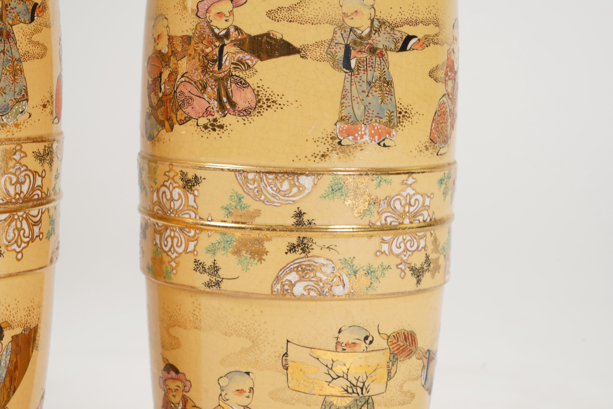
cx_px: 306
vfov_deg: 13.0
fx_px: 1788
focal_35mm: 105
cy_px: 204
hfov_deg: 19.5
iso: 500
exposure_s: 1/125
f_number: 13
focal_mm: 105
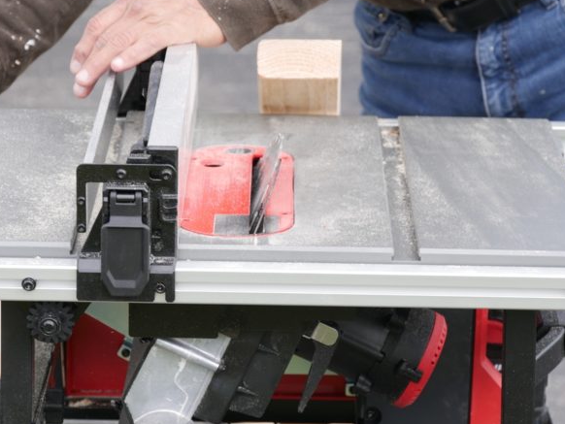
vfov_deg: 9.0
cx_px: 293
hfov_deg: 12.0
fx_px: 2694
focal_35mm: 165
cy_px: 208
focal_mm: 69
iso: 200
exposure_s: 1/200
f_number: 5.4
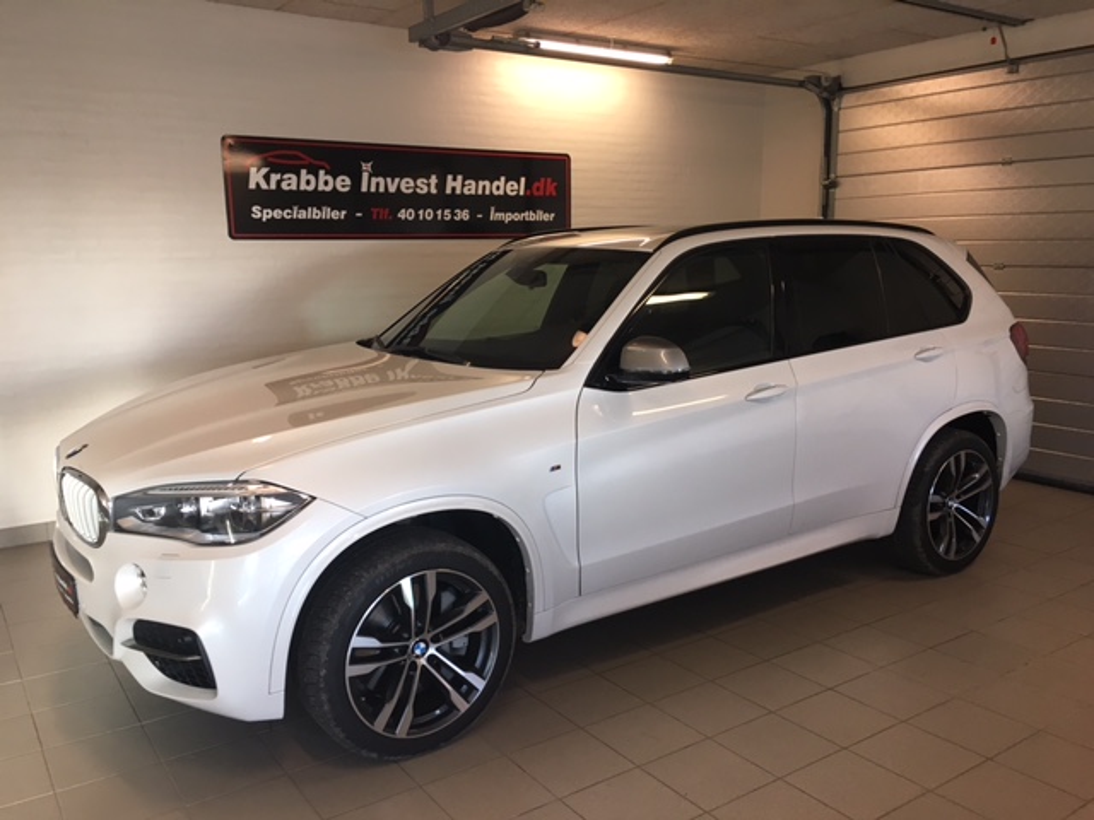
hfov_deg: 61.7
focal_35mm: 29
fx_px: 917
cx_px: 547
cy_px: 410
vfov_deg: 48.2
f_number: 2.2
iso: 32
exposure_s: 1/33
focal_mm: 4.15
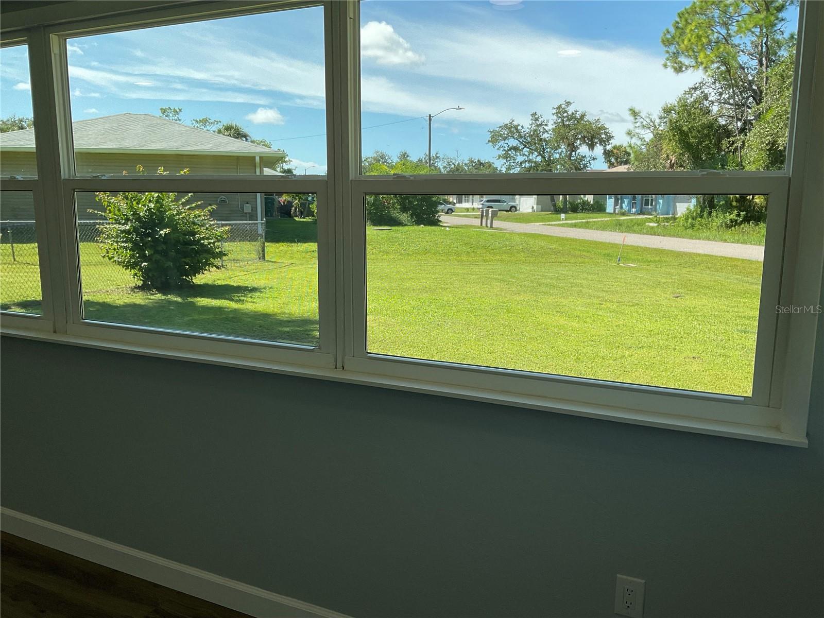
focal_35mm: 29
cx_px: 412
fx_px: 690
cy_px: 309
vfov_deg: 48.2
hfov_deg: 61.7
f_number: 1.8
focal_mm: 3
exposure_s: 1/606
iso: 16
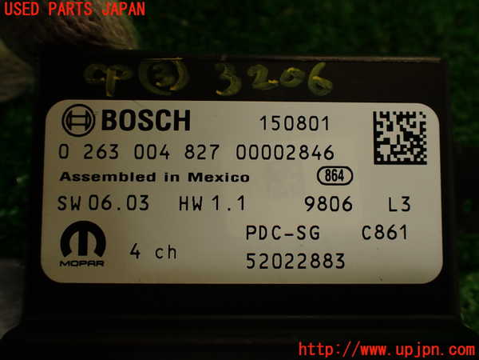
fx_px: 415
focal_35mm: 30
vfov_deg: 46.8
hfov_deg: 60.0
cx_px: 240
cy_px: 180
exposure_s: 1/60
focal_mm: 5.4
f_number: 2.3
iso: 100
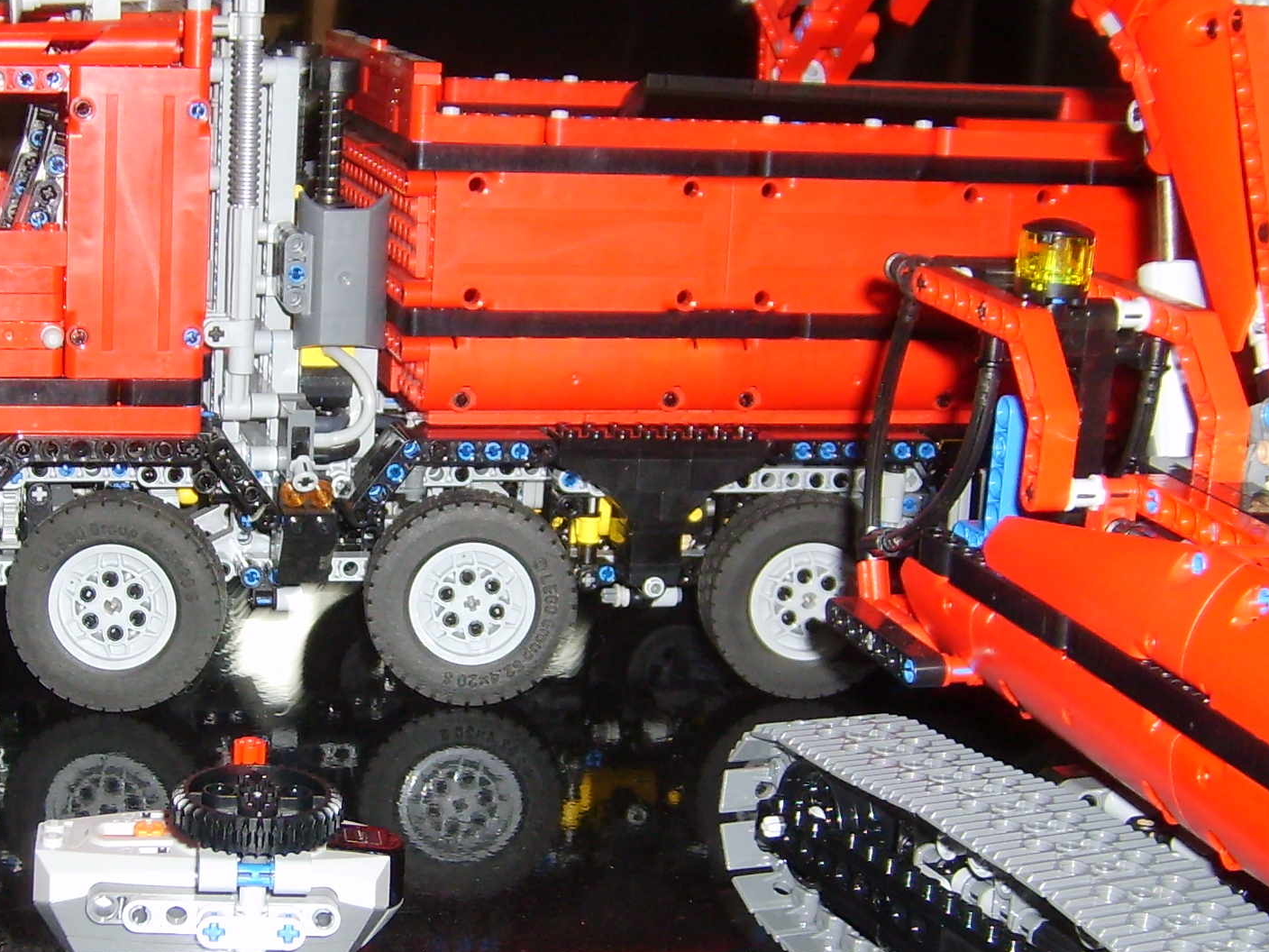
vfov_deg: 21.0
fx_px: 2566
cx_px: 470
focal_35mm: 70
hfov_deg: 27.7
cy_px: 494
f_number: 2.8
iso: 100
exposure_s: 1/45
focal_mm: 5.8
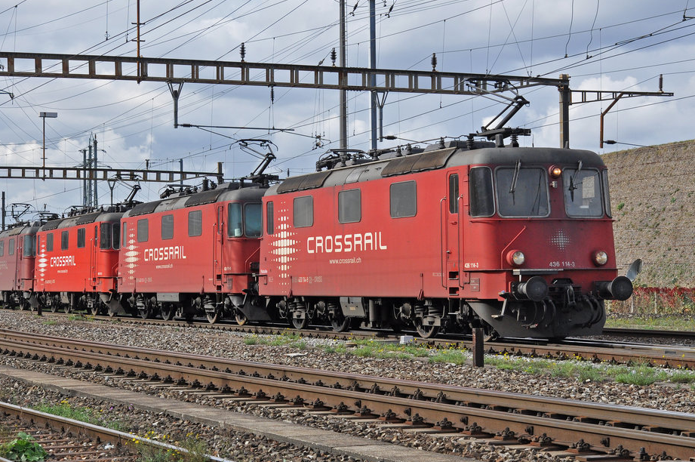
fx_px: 1658
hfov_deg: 23.7
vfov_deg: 15.9
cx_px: 352
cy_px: 222
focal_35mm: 86
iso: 400
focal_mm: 44
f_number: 7.1
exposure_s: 1/800
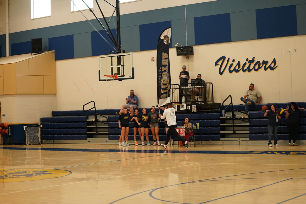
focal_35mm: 70
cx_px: 153
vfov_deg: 19.5
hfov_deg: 28.8
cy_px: 102
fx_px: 595
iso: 3200
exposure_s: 1/160
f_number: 2.8
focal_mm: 70
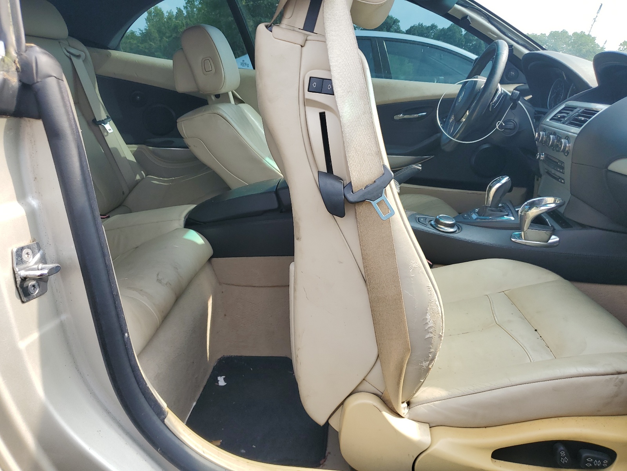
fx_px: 471
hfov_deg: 67.3
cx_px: 314
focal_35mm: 26
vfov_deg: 53.1
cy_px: 236
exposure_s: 1/769
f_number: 1.5
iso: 50
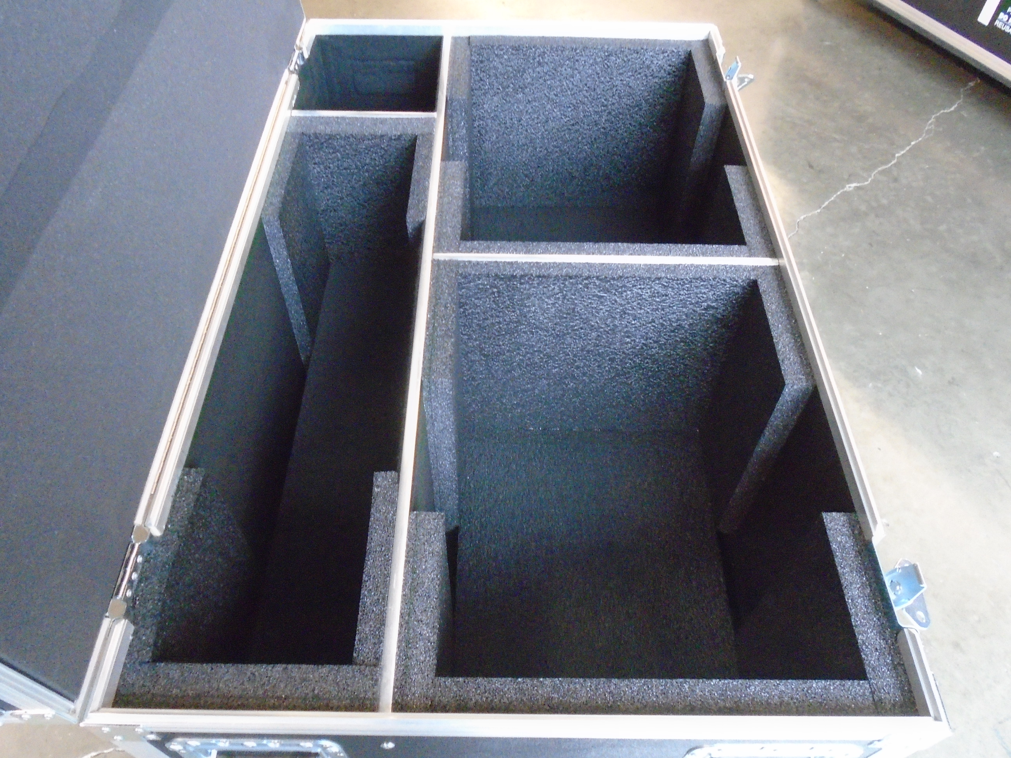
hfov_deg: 67.3
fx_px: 759
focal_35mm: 26
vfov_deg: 53.1
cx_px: 506
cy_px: 379
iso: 800
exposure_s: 1/15
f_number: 3.2
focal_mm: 4.6
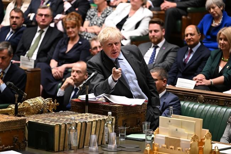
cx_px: 116
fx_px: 1123
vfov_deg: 7.8
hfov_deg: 11.7
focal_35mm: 175
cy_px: 77
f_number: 3.5
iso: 2500
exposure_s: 1/160
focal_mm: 175
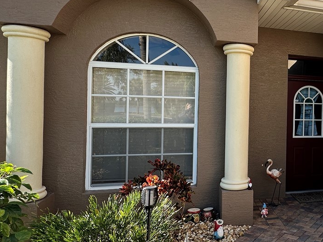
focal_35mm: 32
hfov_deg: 51.1
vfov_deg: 44.1
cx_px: 283
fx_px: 299
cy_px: 110
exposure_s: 1/305
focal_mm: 2.22
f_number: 2.2
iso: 40
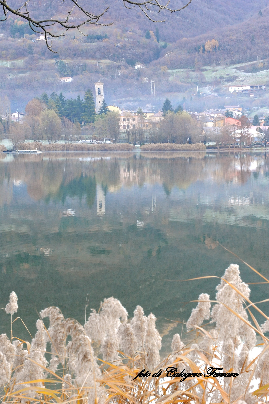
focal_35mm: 70
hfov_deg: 19.4
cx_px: 134
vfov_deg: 28.9
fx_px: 786
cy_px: 202
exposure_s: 1/80
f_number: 20
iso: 3200
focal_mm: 70
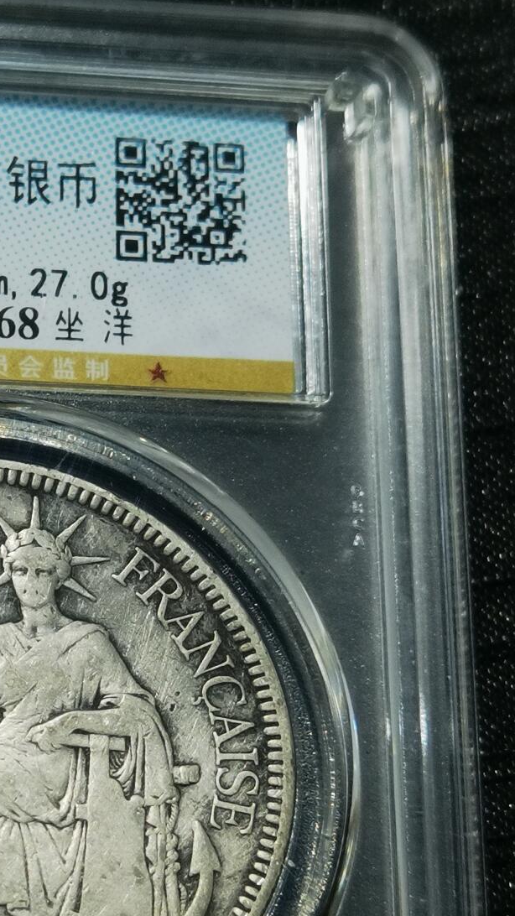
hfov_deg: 11.3
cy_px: 617
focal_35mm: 106
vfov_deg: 20.1
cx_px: -5
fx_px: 2574
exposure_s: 1/100
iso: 80
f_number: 1.9
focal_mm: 6.67
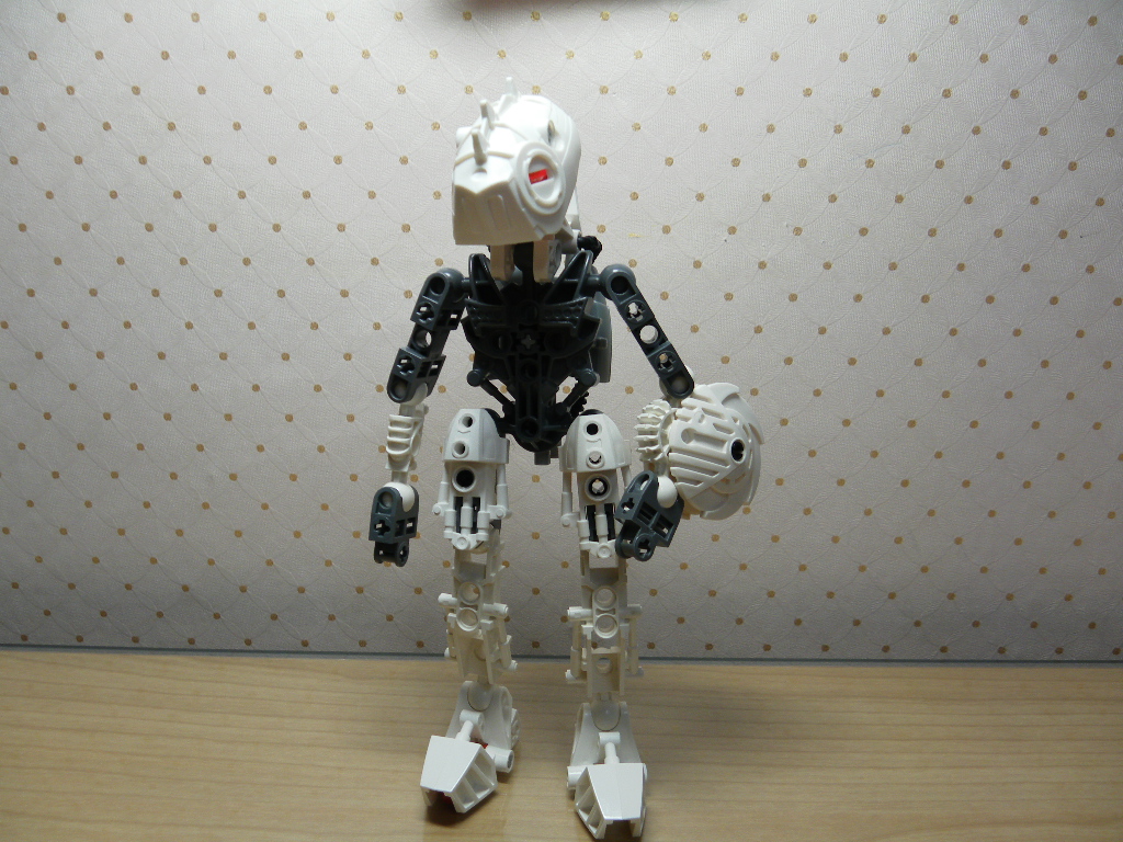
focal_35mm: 26
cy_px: 421
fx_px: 843
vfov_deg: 53.1
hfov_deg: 67.3
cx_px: 562
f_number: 2.8
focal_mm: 4.6
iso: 64
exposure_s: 1/40
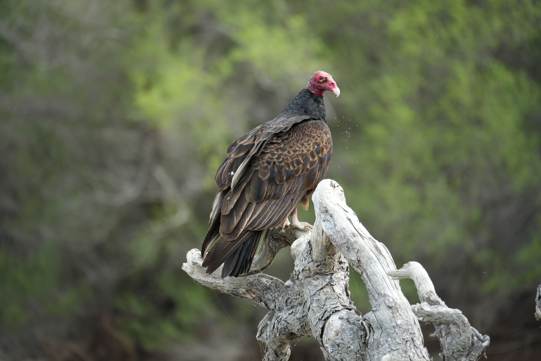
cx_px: 270
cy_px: 180
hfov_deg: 6.9
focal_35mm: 300
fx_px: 4508
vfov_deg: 4.6
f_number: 7.1
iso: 800
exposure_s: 1/500
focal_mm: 300
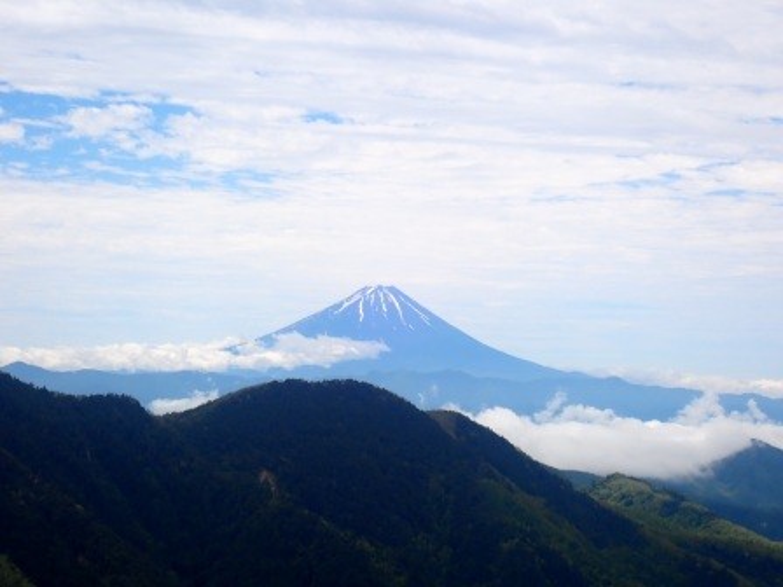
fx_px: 2262
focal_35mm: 100
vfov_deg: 14.8
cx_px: 392
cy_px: 294
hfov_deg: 19.6
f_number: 6.3
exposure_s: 1/500
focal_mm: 18
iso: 100
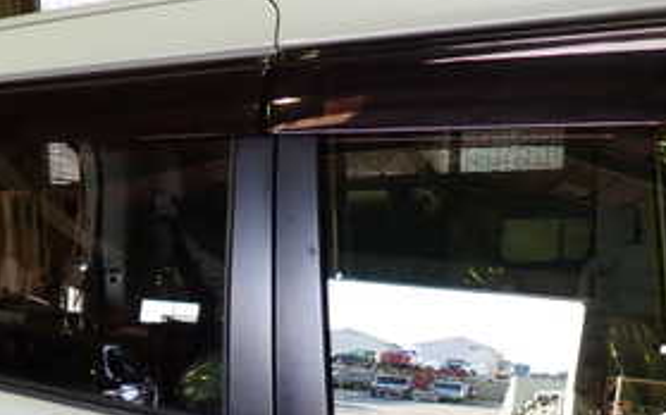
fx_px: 1034
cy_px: 498
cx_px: 138
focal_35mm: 57
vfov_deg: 21.1
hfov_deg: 34.7
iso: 160
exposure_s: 1/60
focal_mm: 4.5
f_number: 2
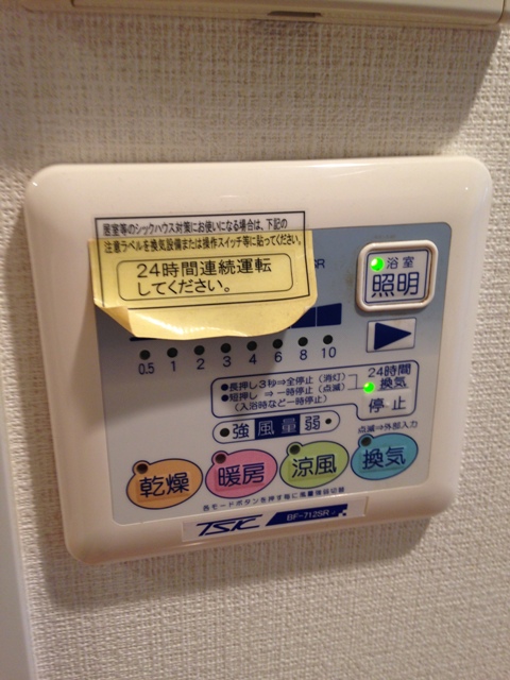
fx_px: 648
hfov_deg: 42.9
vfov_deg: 55.4
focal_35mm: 33
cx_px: 255
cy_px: 340
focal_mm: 4.12
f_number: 2.4
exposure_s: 1/20
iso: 64
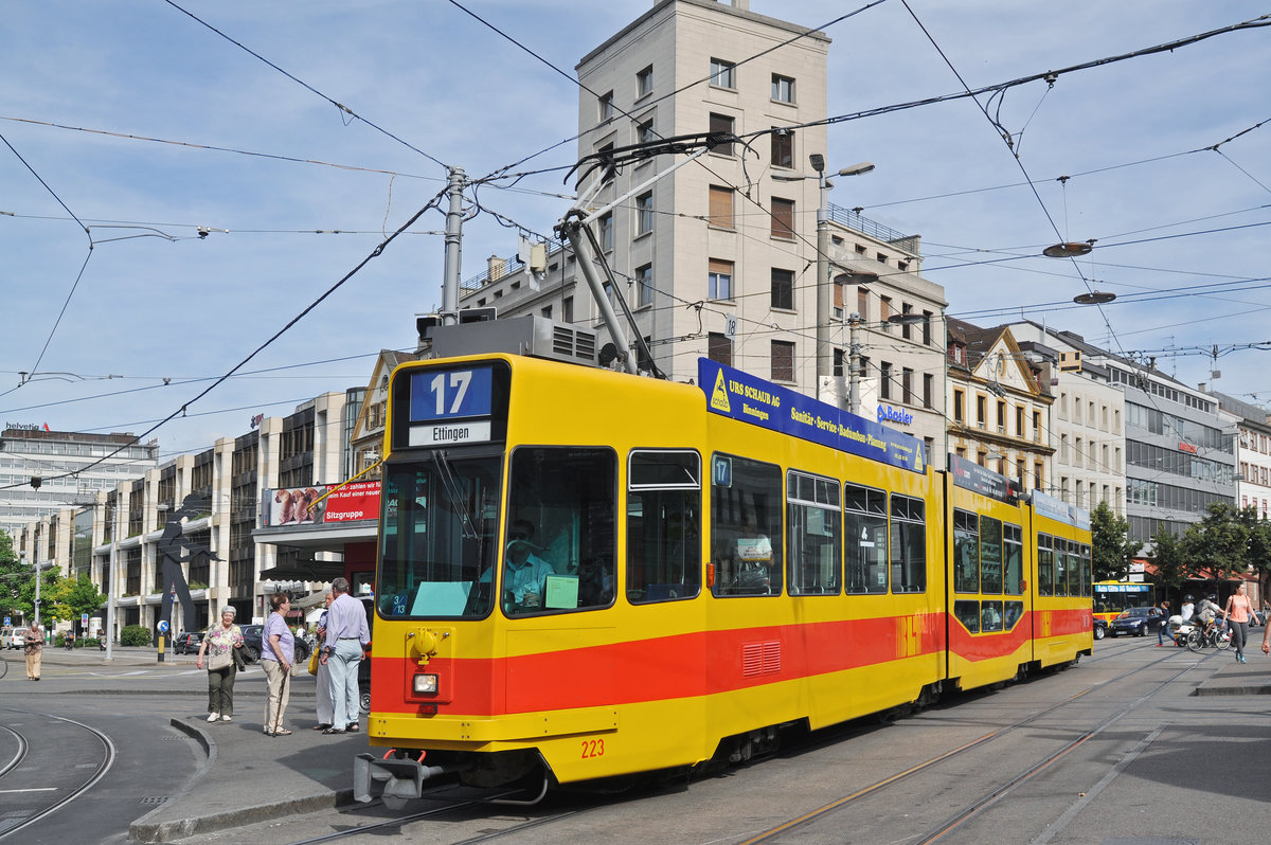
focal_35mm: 36
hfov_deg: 53.2
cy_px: 422
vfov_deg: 36.8
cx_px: 636
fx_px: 1270
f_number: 6.3
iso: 200
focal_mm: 24
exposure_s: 1/1000
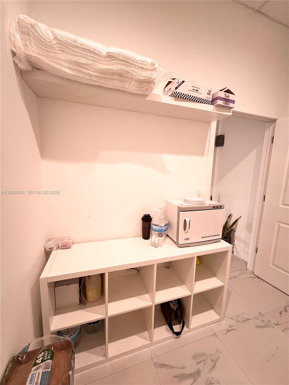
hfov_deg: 89.9
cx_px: 144
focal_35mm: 13
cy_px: 192
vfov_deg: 106.2
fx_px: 145
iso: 160
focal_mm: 1.57
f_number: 1.8
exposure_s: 1/60
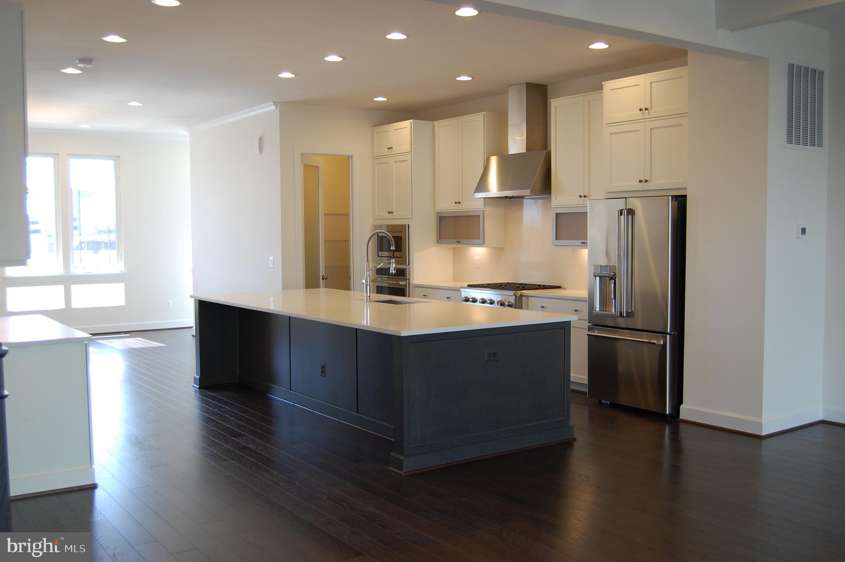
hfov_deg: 53.2
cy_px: 281
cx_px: 422
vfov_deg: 36.8
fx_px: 844
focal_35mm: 36
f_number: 4.5
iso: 400
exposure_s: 1/80
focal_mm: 24
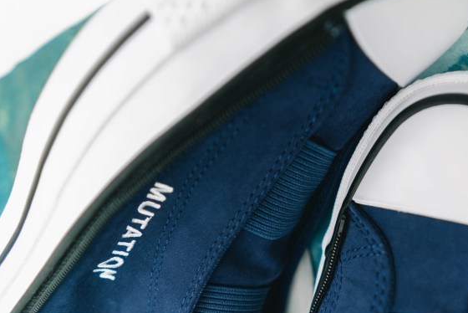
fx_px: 390
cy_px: 213
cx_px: 320
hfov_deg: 60.1
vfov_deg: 42.9
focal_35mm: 30
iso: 100
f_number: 2.8
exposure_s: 1/125
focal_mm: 21
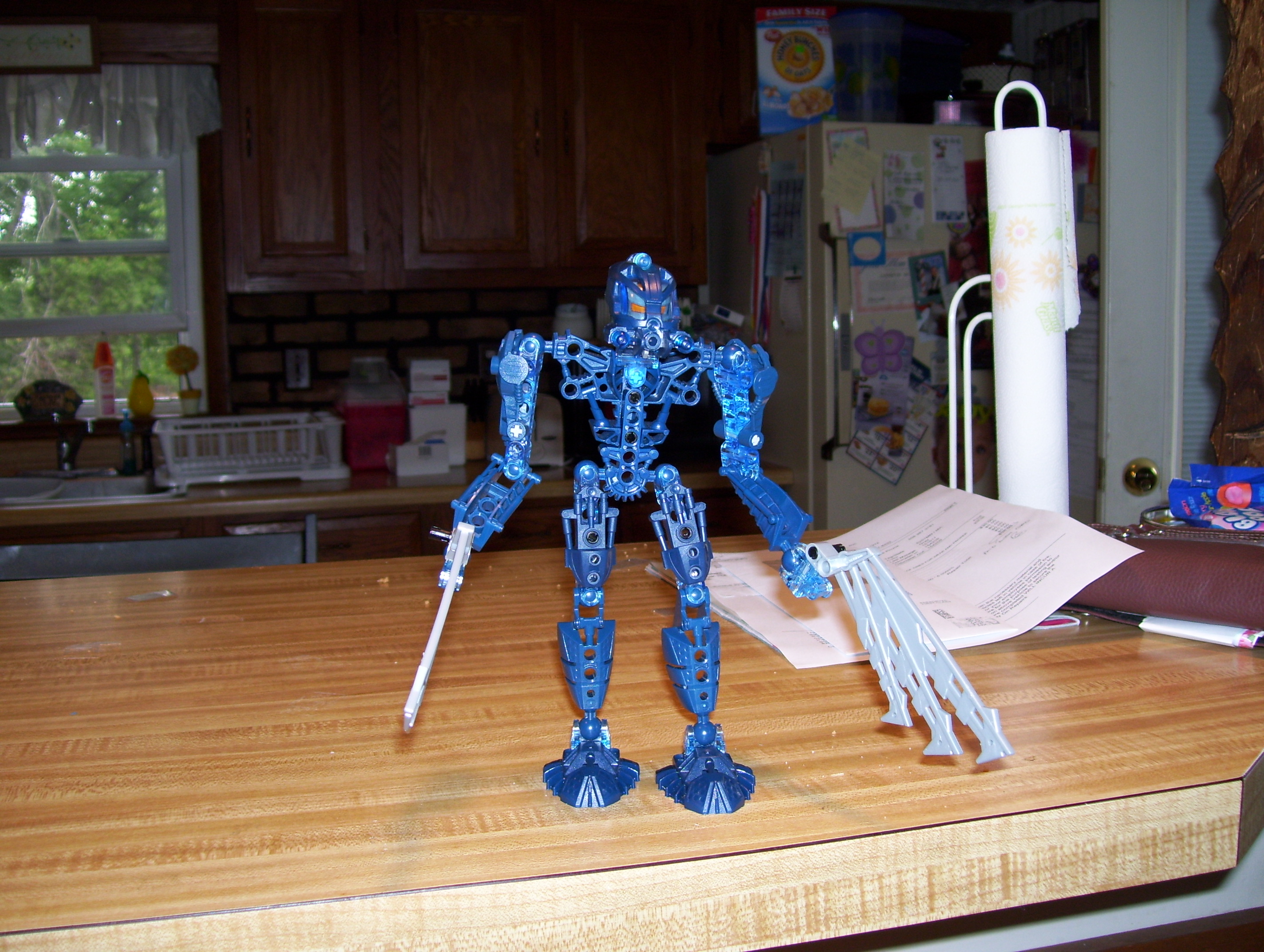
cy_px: 476
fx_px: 1316
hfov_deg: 51.3
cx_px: 632
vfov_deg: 39.7
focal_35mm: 36
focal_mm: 6
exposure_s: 1/60
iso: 80
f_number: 2.7
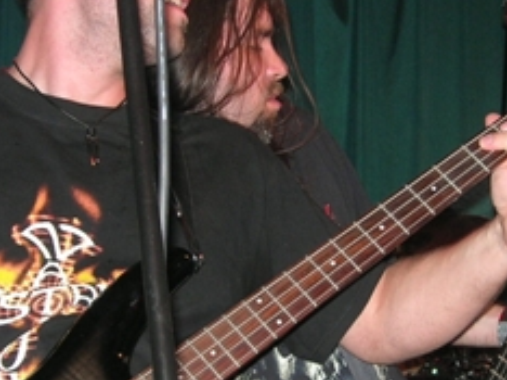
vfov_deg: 14.2
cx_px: 334
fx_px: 1522
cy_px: 228
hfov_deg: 18.9
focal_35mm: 104
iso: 69
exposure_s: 1/60.1
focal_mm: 7.8
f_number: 2.8
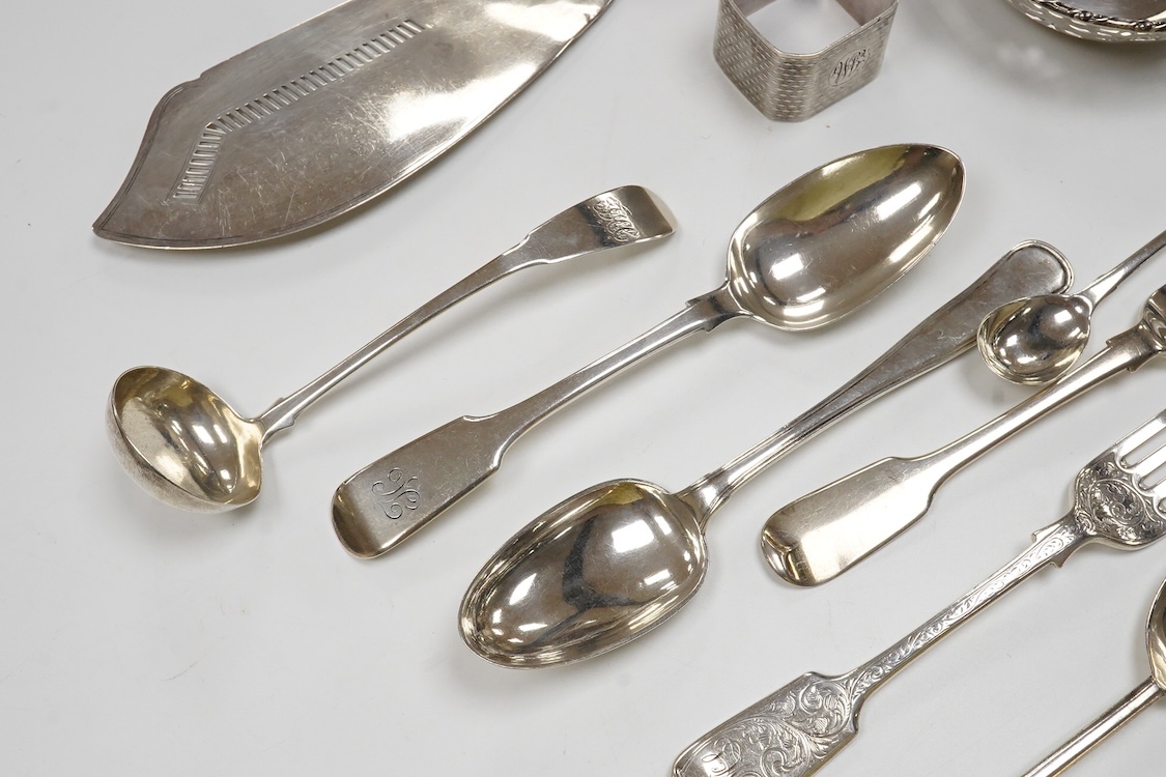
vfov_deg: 29.9
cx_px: 583
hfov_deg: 43.6
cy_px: 388
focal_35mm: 45
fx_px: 1457
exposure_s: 1/160
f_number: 18
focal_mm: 30
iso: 2500
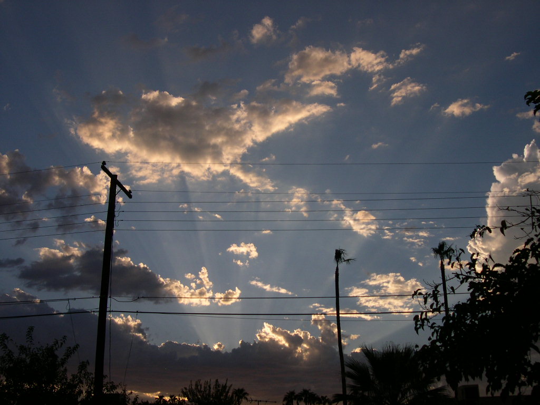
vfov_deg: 37.7
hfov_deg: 49.0
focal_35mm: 38
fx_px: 593
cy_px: 202
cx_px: 270
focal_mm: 8
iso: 100
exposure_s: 1/301
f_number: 7.6
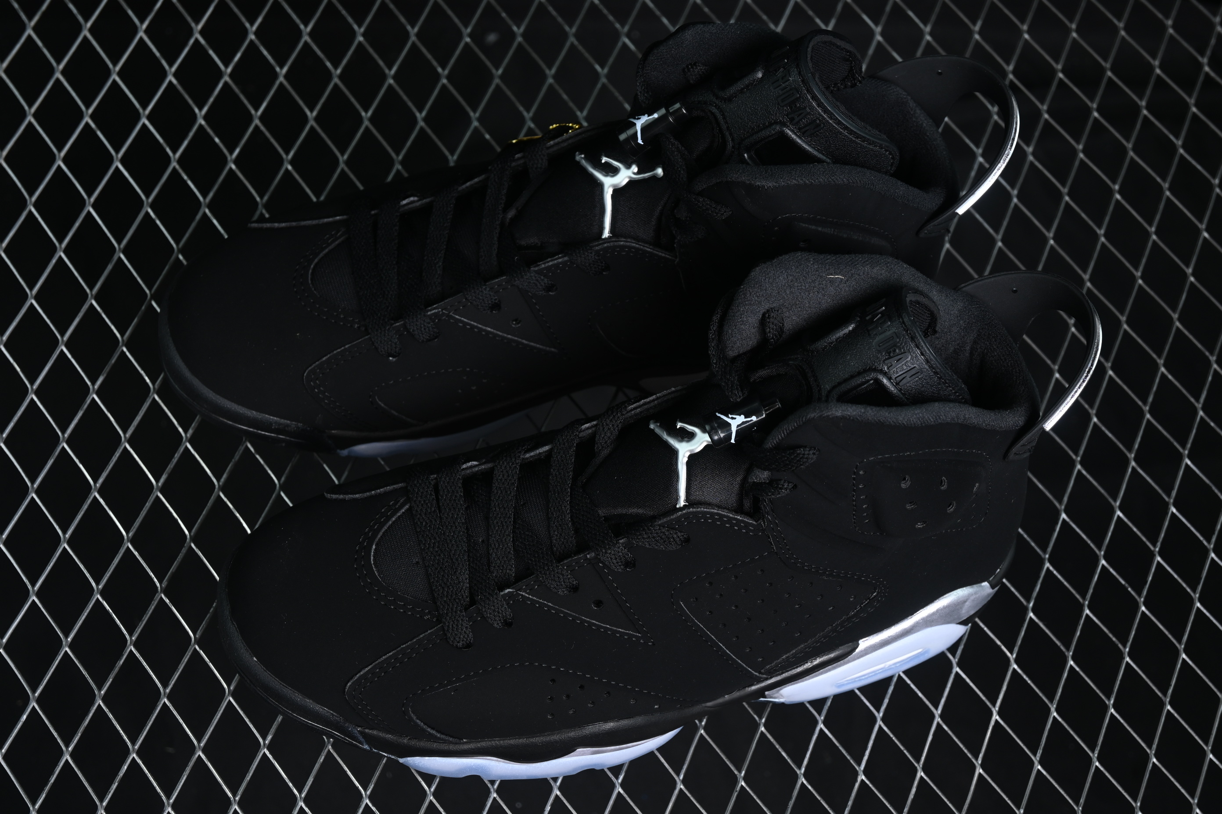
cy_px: 407
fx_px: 2546
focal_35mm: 75
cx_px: 611
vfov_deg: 18.2
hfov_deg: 27.0
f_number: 6.3
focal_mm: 50
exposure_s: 1/25
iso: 160
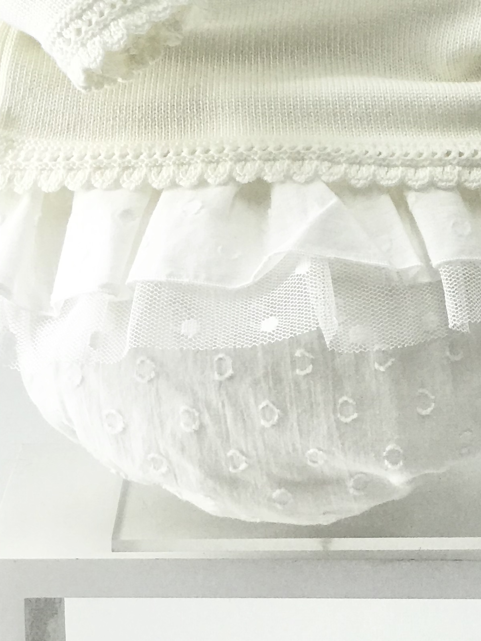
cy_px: -154
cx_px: 317
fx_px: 2650
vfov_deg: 13.4
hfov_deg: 10.4
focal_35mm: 143
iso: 32
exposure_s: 1/100
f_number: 2.8
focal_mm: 6.6
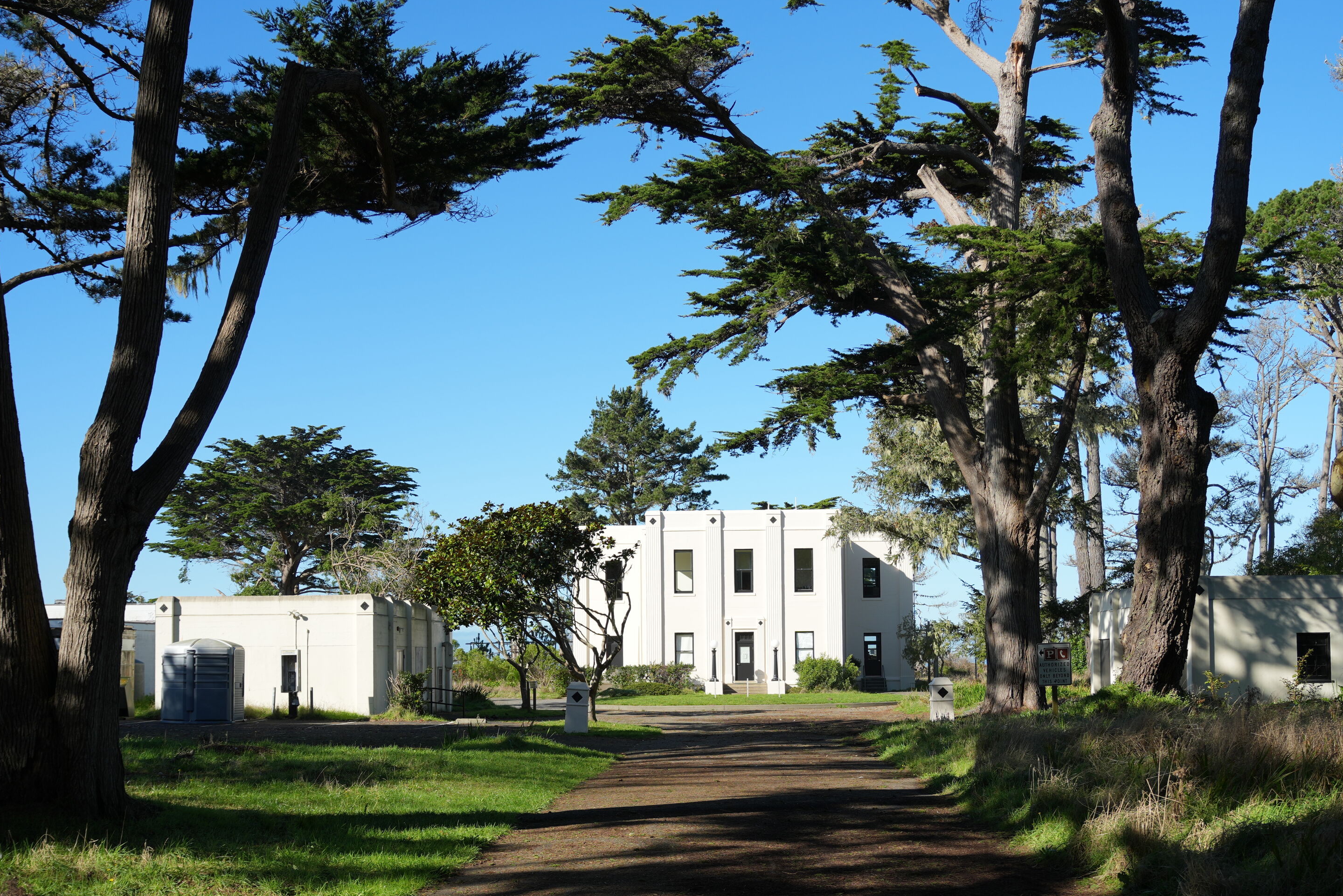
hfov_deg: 46.3
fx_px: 1567
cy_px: 584
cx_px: 750
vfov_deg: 31.7
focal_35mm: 42
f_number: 5
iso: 100
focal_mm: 28
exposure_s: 1/400
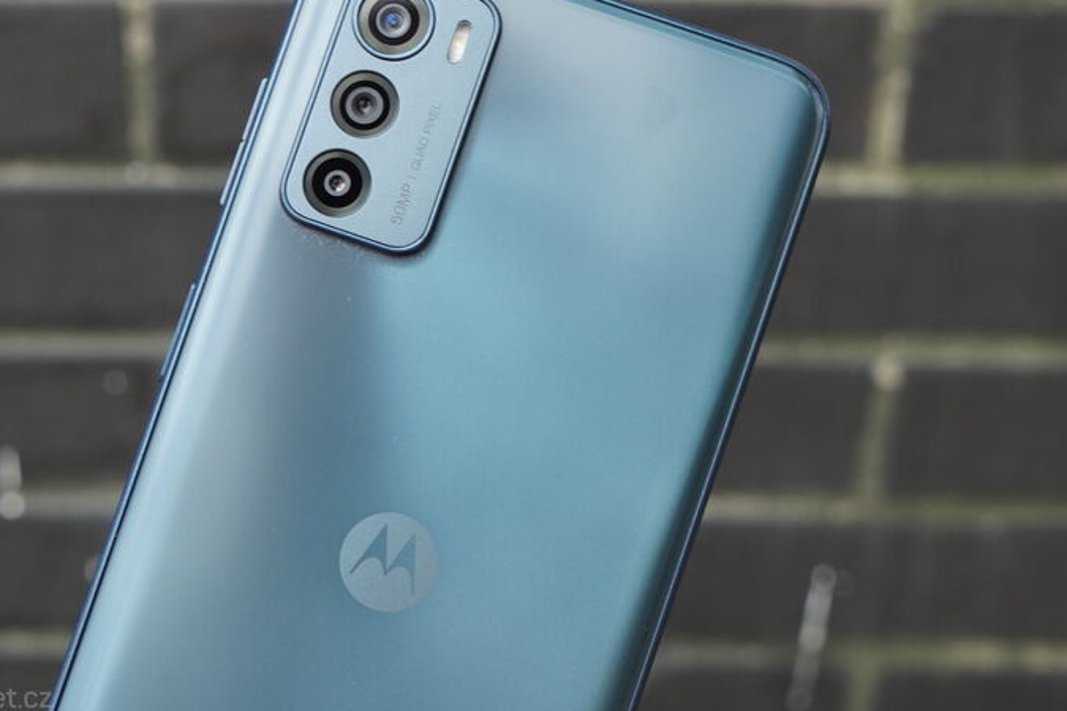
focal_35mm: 54
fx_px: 1600
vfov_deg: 25.0
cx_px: 464
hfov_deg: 36.8
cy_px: 303
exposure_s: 1/125
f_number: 8
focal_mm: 44
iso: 640
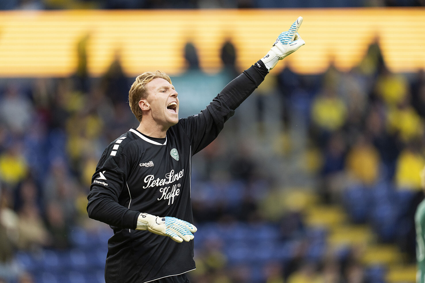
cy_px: 142
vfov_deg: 3.4
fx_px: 4722
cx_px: 212
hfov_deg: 5.2
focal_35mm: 400
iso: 2500
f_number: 2.8
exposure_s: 1/1600
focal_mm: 400
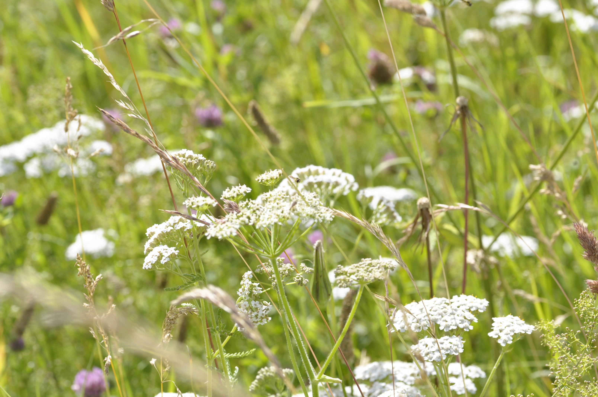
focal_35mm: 158
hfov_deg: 13.1
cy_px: 198
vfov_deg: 8.7
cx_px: 299
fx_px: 2613
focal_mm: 105
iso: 200
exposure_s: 1/320
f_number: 10
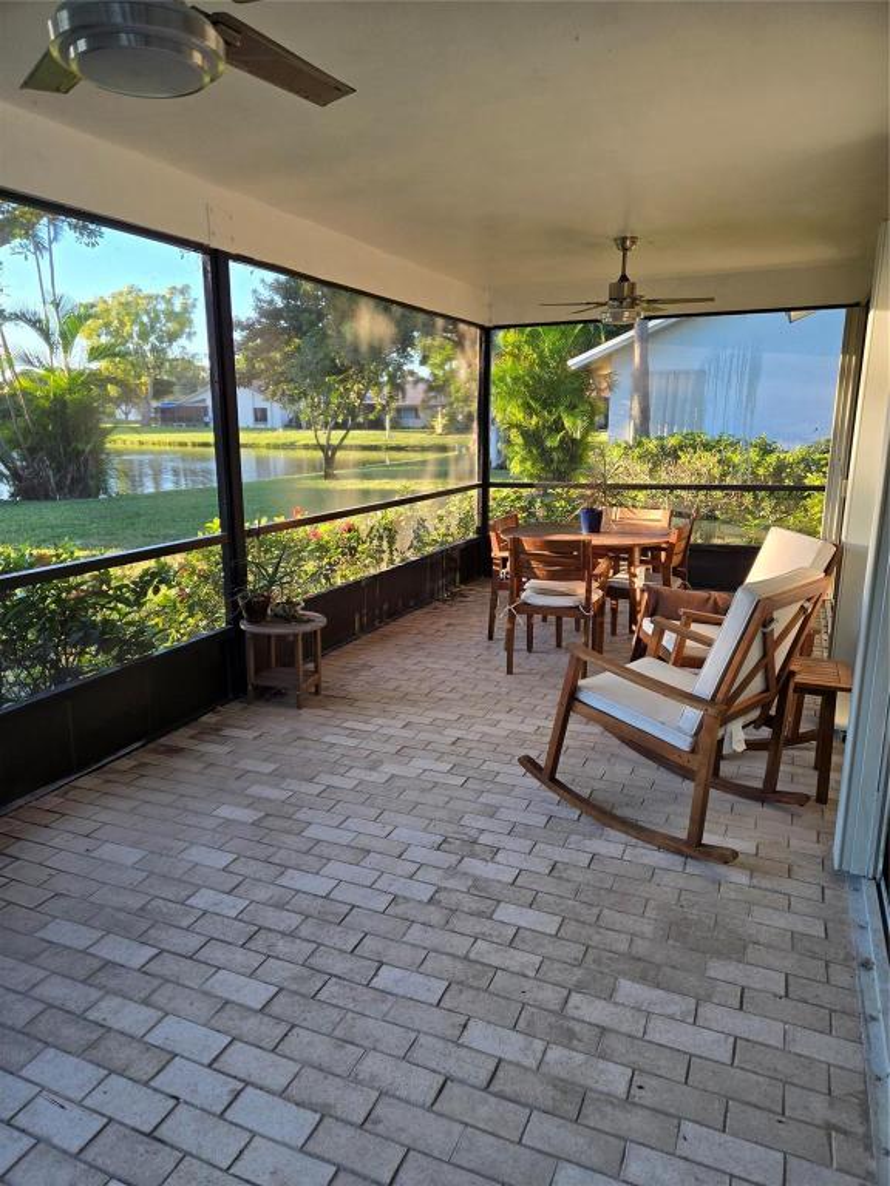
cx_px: 445
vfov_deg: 73.9
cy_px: 593
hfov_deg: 58.9
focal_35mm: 23
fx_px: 788
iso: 64
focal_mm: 5.4
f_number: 1.8
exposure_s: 1/180
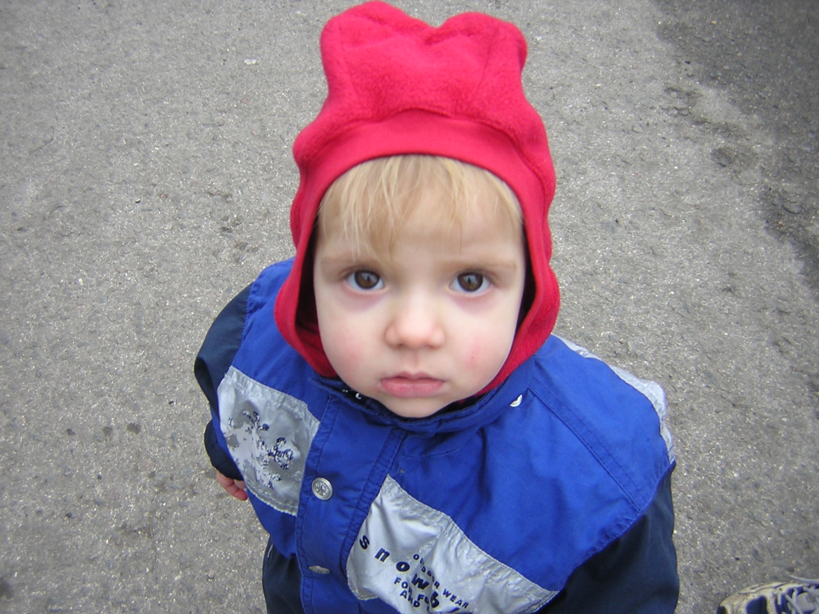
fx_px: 852
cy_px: 307
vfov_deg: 39.7
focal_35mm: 36
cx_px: 410
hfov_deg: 51.4
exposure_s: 1/66.6
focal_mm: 4.7
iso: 100
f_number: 2.6
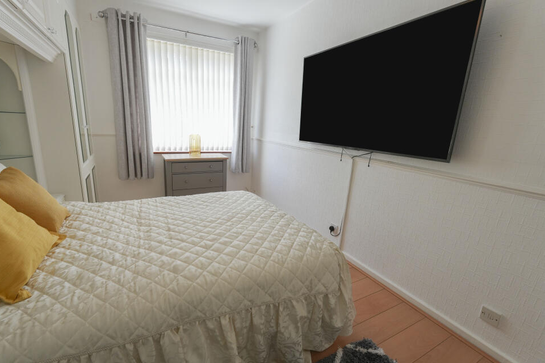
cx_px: 255
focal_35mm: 16
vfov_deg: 73.7
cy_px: 185
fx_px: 242
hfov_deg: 96.6
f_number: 4
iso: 250
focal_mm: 10
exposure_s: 1/160
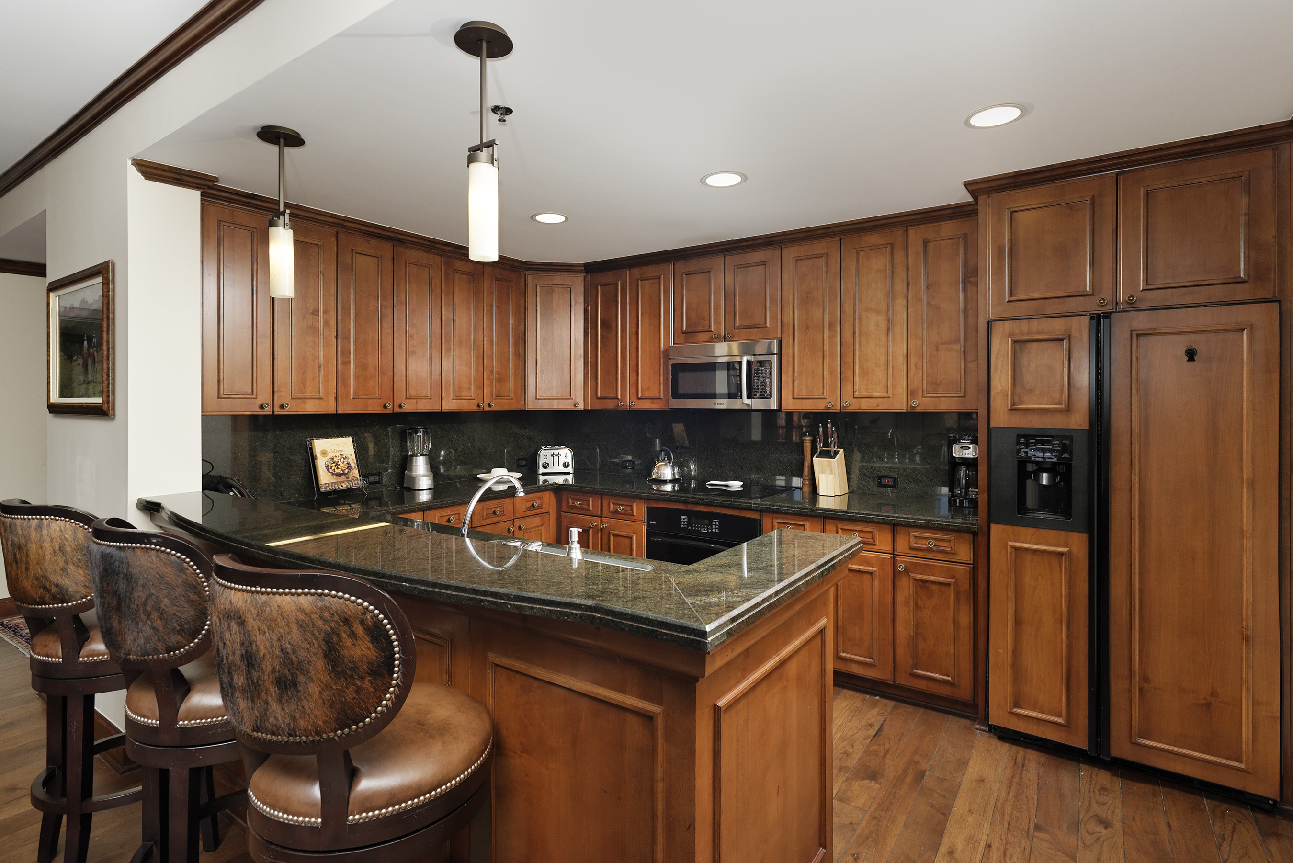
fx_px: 611
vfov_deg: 70.5
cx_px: 646
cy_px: 432
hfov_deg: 93.3
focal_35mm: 17
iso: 800
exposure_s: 1/200
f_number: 7.1
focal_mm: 17
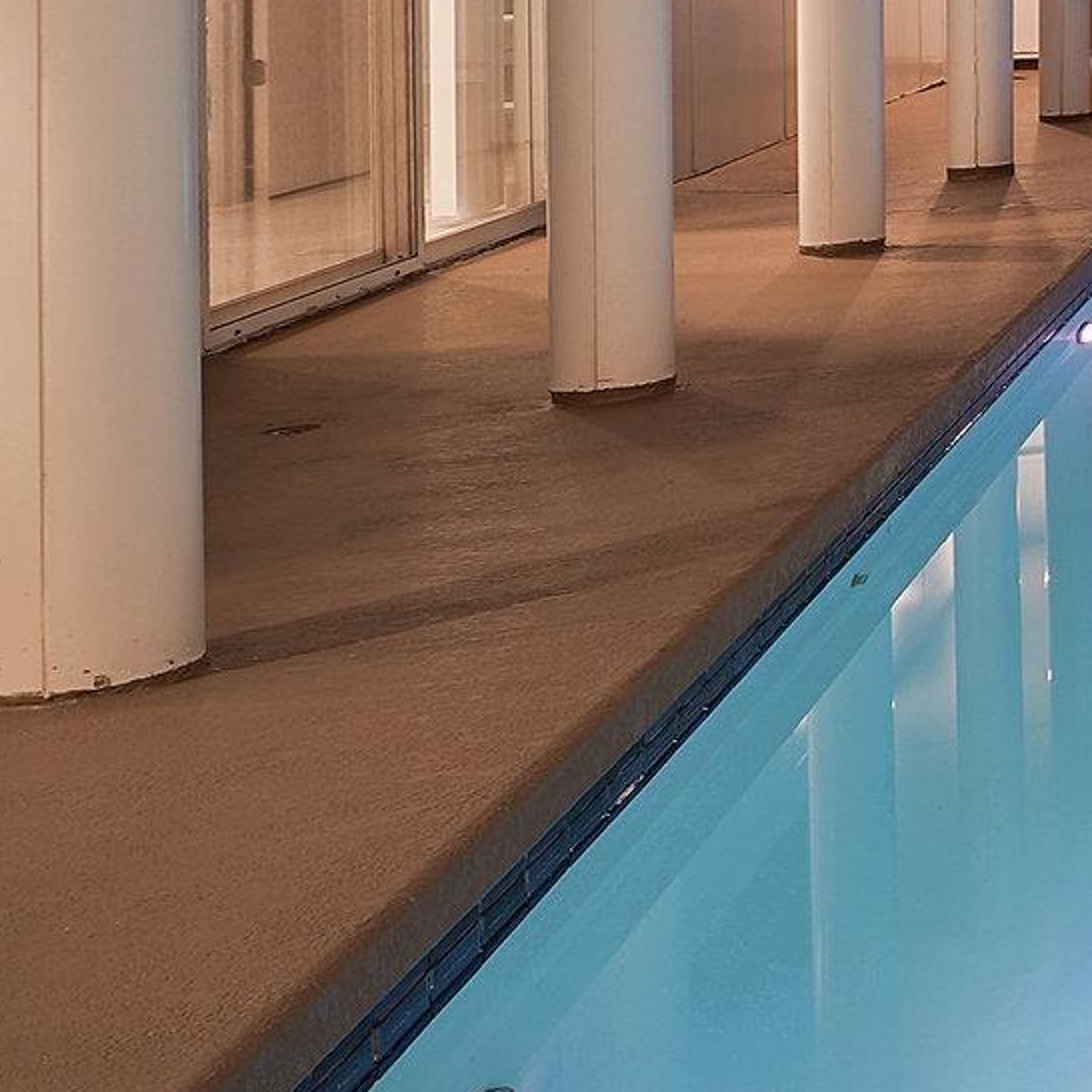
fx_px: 1999
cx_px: 2812
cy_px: -134
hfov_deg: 13.9
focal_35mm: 56
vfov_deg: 27.7
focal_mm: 12
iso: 100
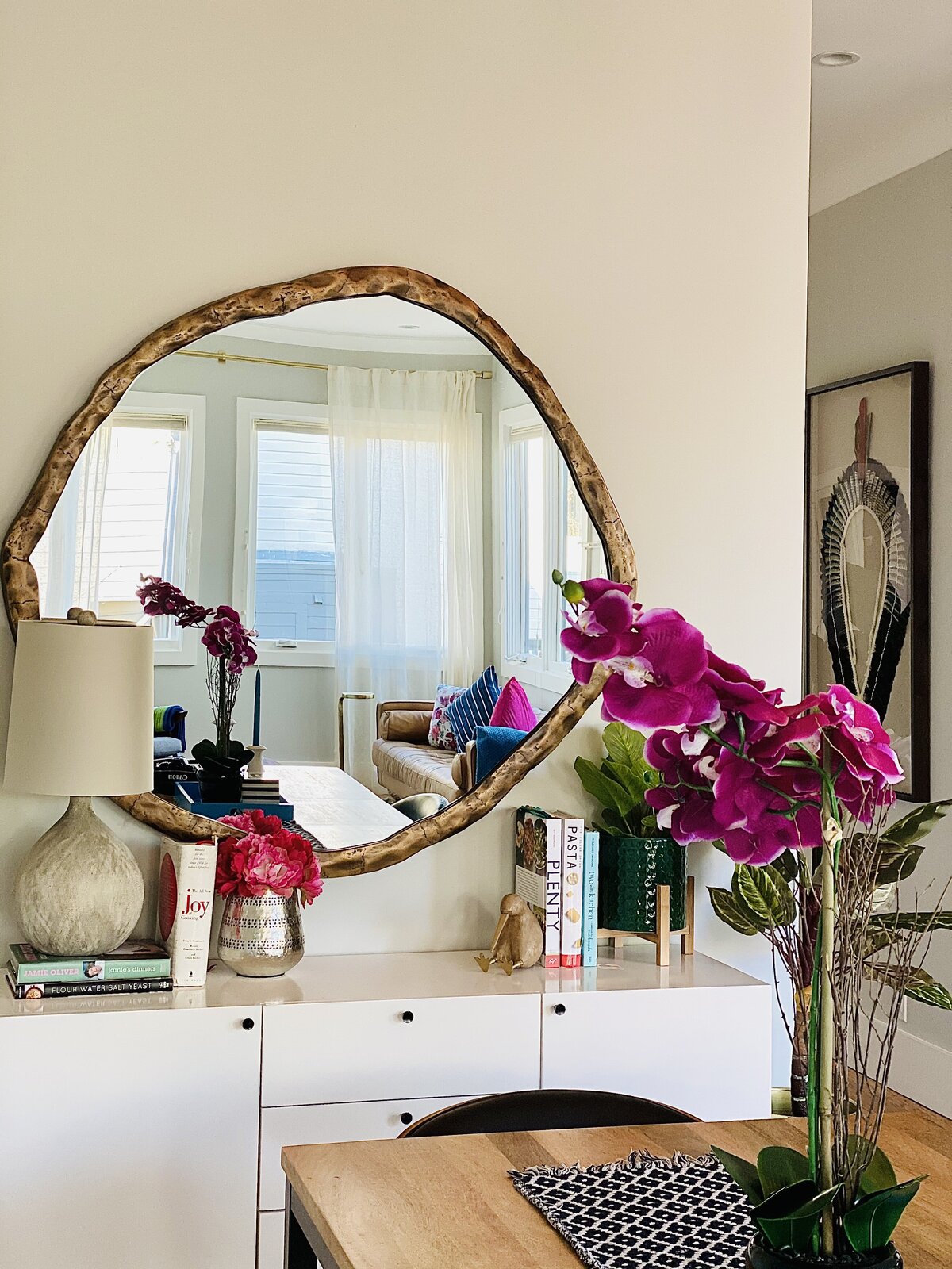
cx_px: 476
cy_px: 634
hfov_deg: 28.0
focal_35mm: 52
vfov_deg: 36.8
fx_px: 1907
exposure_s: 1/120
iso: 125
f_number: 2
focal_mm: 6
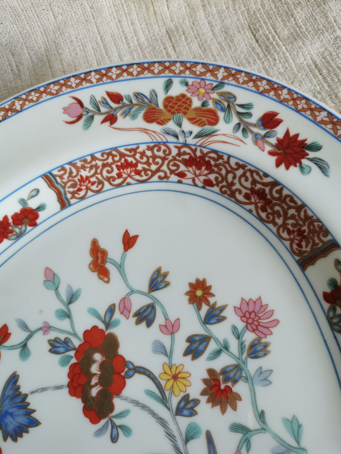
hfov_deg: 51.4
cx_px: 170
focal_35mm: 27
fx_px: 355
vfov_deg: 65.3
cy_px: 227
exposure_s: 1/100
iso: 80
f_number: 1.8
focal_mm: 5.58
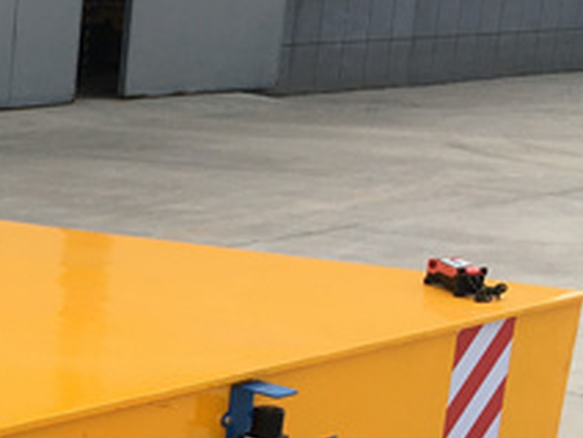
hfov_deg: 15.1
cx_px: -410
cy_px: 588
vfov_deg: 12.3
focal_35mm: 116
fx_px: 1954
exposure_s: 1/845
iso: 25
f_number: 2.2
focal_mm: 4.15
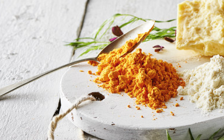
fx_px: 1471
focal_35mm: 241
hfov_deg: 8.6
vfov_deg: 5.4
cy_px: 46
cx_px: 240
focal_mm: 105
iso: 100
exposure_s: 1/20
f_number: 8
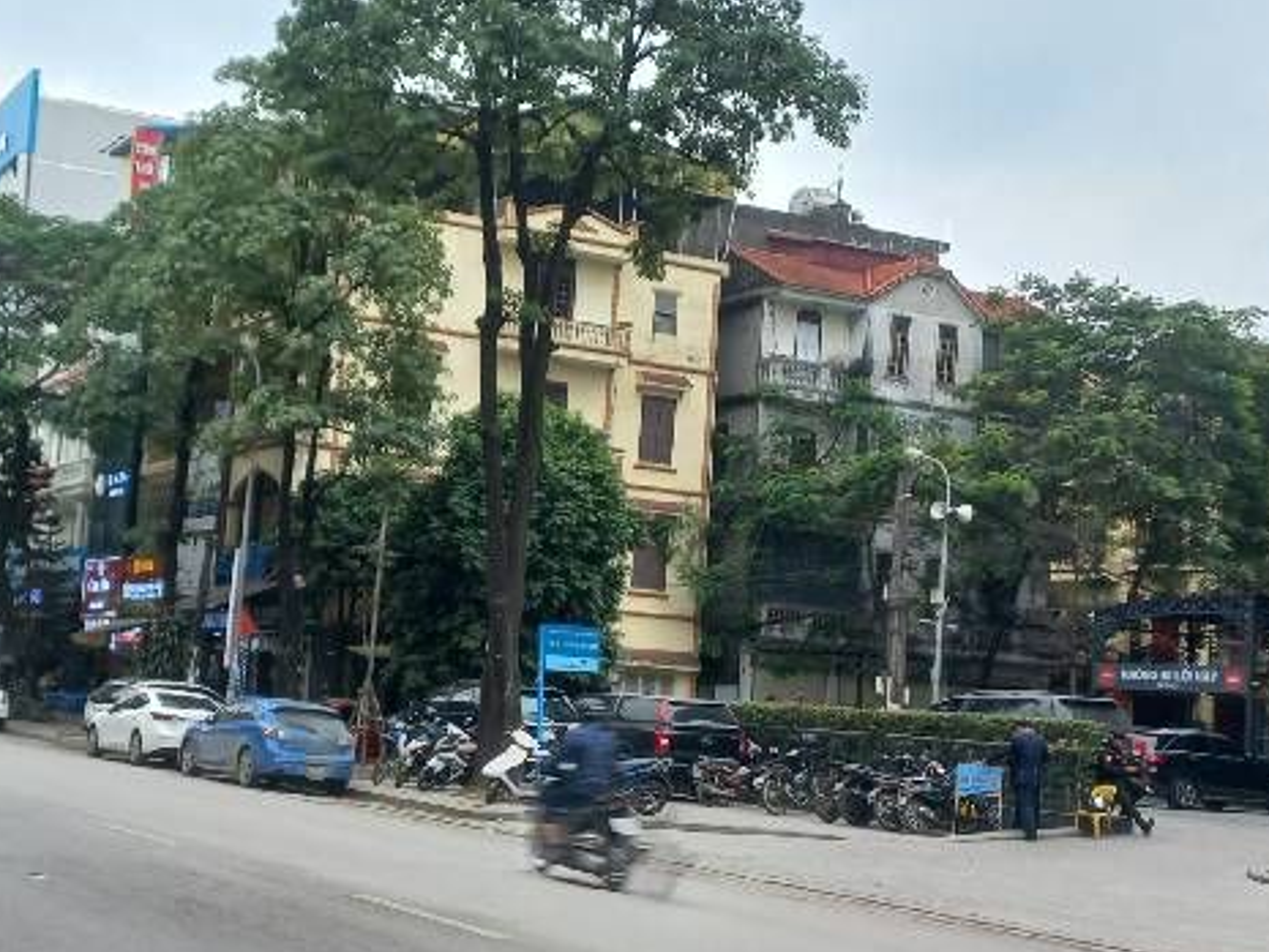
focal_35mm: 55
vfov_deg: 26.6
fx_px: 2017
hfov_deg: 34.2
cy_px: 502
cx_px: 306
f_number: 1.8
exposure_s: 1/100
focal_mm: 4.6
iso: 32
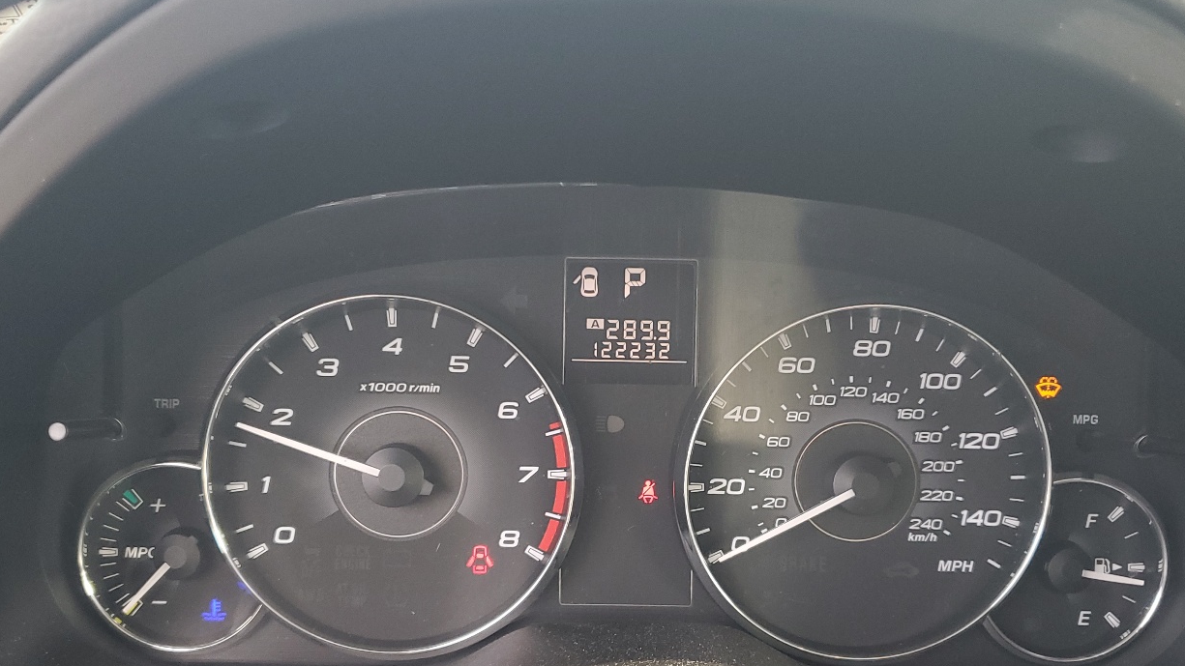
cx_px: 602
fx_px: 1163
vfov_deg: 31.8
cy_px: 437
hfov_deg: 54.0
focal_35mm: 37
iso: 80
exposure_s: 1/120
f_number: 1.5
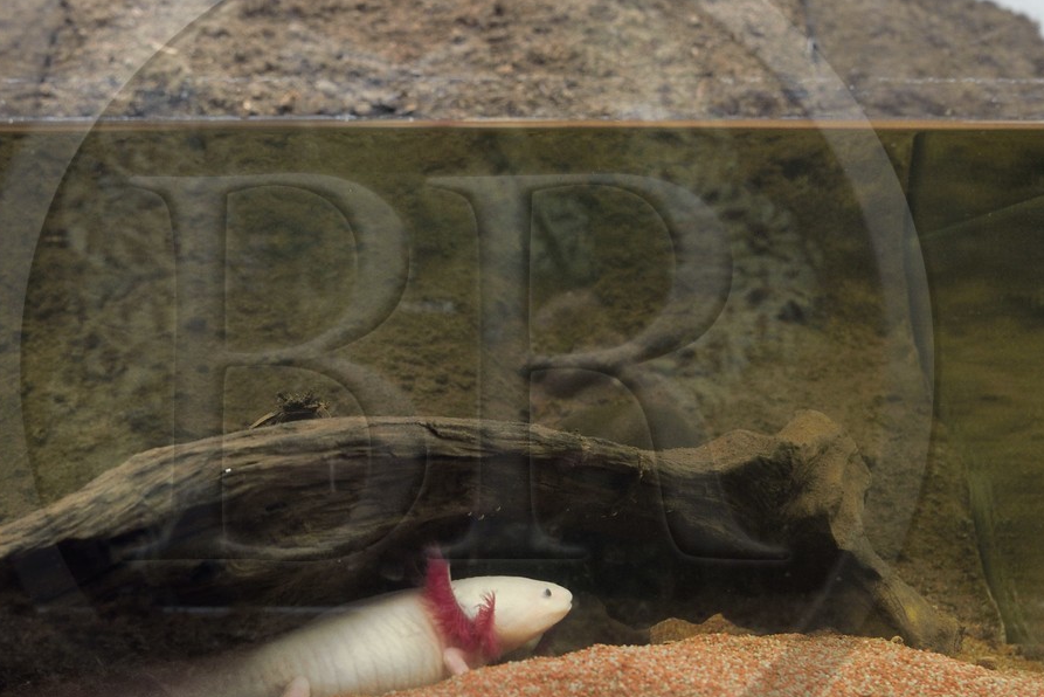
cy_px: 369
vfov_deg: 15.9
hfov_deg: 23.6
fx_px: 2495
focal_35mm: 86
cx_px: 451
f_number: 8
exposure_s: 1/6
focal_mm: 48
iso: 800
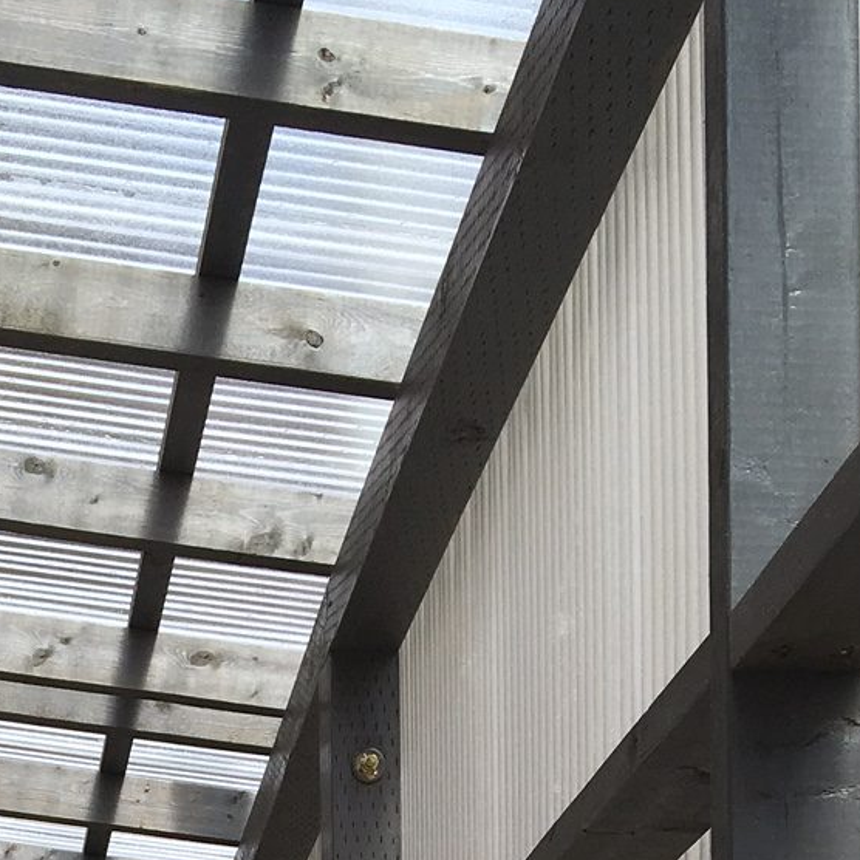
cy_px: 1545
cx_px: 73
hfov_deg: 18.4
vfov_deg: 15.9
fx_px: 2614
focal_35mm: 93
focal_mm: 4.15
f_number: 2.2
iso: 25
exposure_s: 1/513
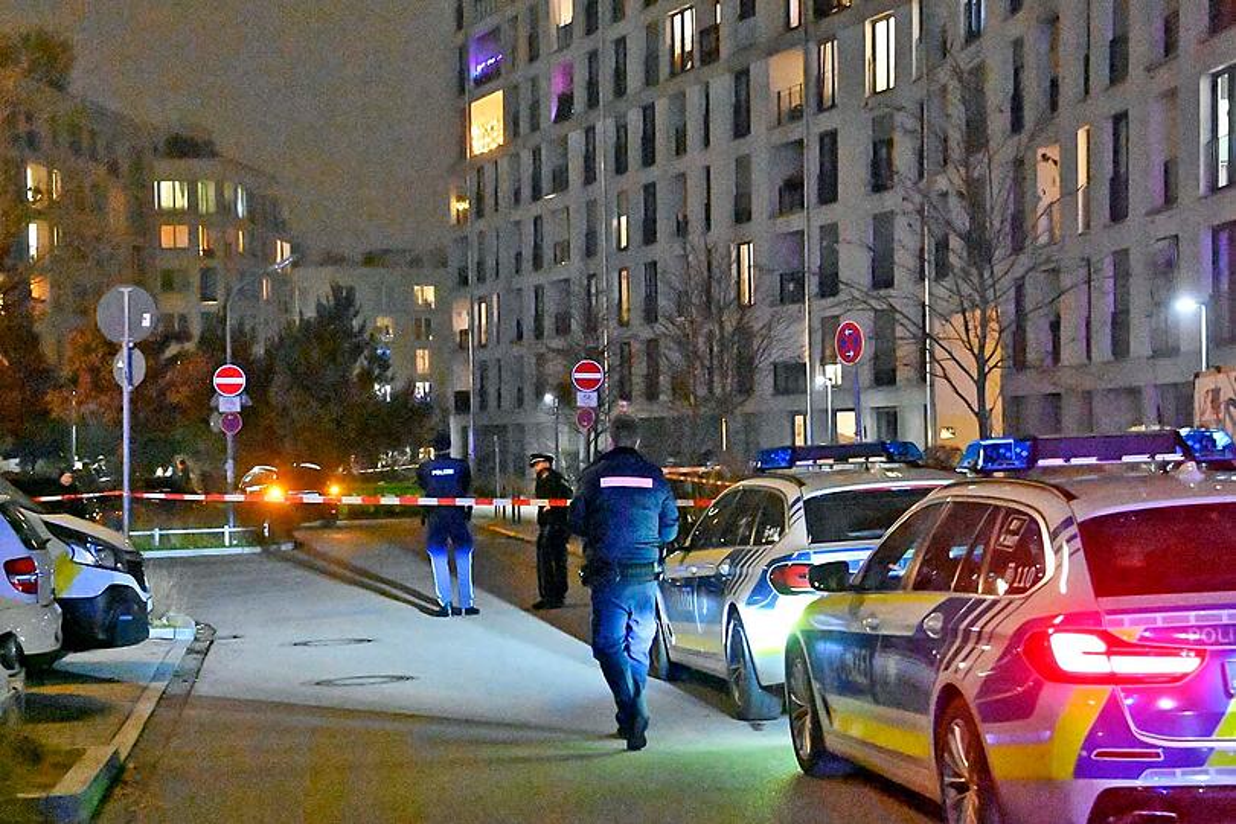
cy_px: 412
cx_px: 618
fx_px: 2129
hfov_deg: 32.4
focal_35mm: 62
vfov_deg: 21.9
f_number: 5
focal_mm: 62
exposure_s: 1/125
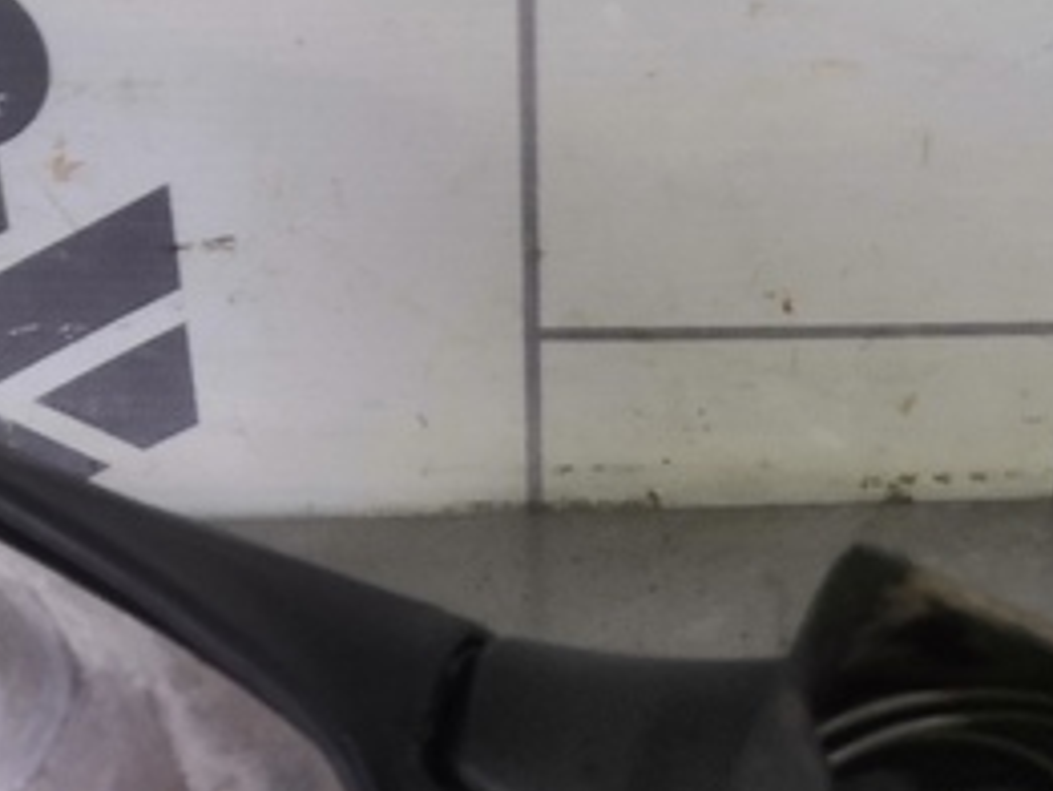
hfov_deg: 18.5
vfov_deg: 13.2
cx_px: 363
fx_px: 3226
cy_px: 1174
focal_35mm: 106
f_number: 1.8
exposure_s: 1/50
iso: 80
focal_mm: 3.95
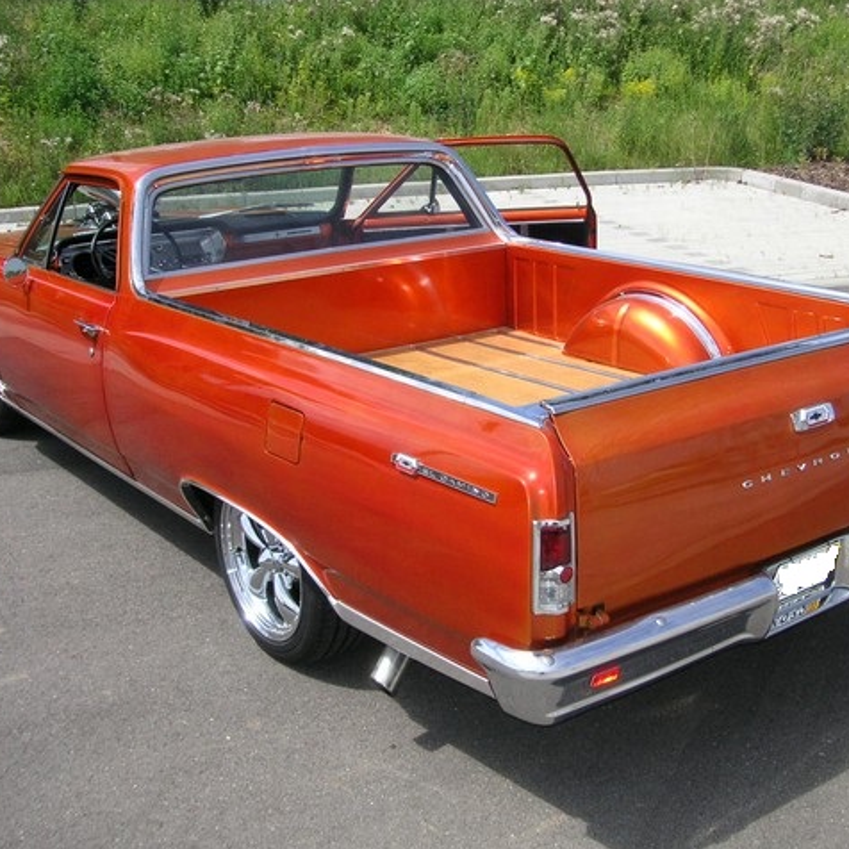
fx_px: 1221
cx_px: 458
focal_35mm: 44
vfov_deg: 38.3
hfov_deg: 38.3
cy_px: 424
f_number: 2.8
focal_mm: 6.1
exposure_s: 1/1000
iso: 50
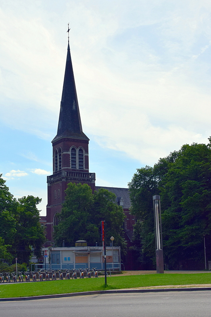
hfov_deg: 35.4
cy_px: 158
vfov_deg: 51.3
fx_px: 330
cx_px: 106
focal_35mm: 38
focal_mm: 25
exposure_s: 1/200
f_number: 10
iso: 125
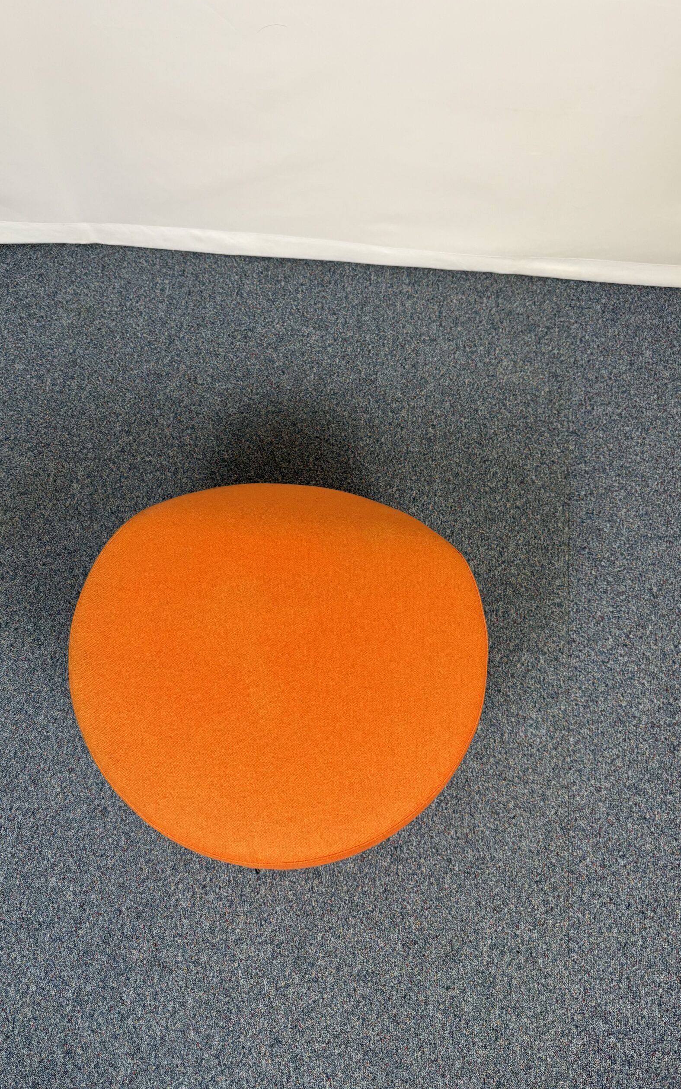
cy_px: 550
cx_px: 297
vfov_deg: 66.5
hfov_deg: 44.4
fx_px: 831
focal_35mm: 28
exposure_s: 1/111
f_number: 1.6
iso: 125
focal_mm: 5.96
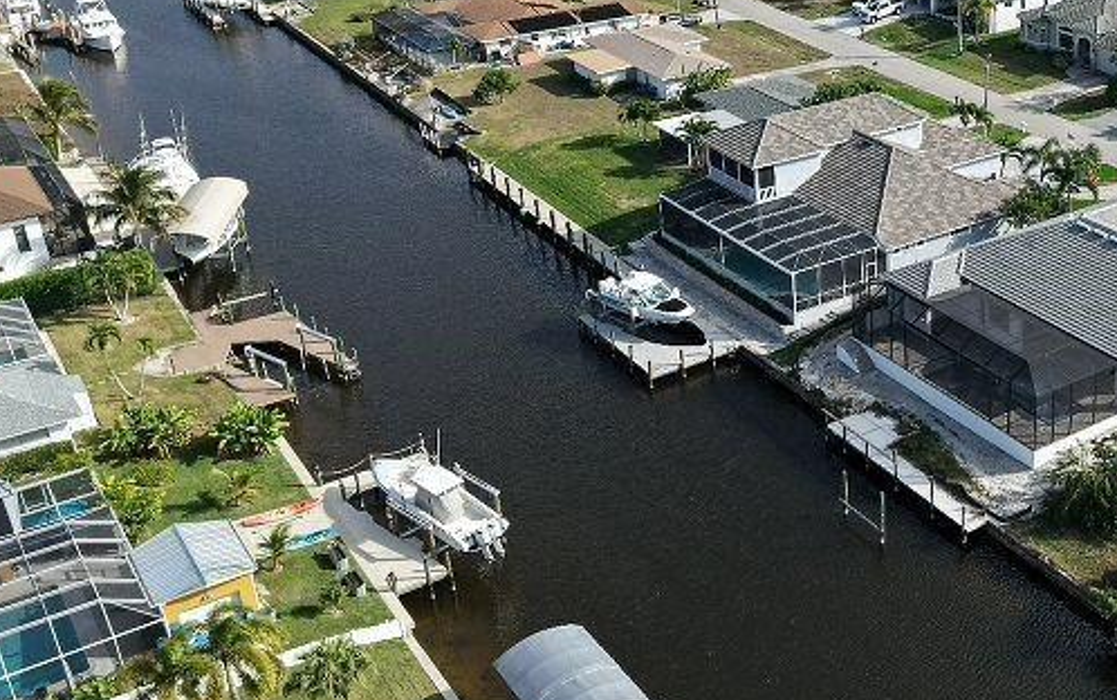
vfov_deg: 26.3
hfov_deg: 38.6
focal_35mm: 49
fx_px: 1493
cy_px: 276
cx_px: 973
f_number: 1.8
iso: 170
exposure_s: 1/3200
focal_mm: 8.7
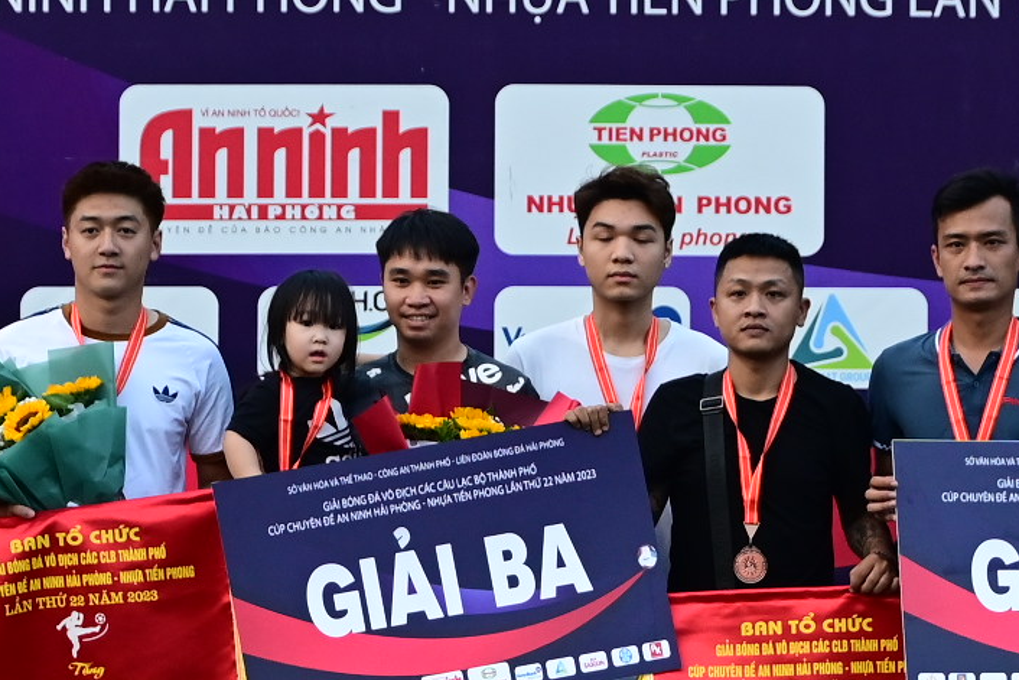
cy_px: 391
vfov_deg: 9.5
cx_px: 492
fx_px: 4105
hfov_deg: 14.2
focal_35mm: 145
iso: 800
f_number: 4.5
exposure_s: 1/200
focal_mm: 35
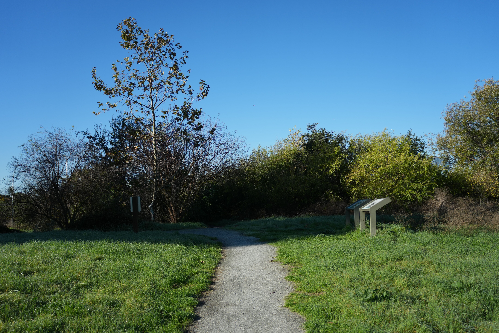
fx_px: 444
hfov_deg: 58.7
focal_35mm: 32
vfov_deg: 41.1
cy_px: 166
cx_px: 250
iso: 200
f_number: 4.5
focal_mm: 32
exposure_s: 1/1600
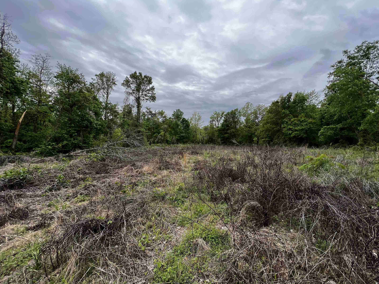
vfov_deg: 85.6
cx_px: 201
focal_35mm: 14
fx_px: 153
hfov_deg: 101.9
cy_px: 150
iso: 32
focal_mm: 1.57
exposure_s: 1/564
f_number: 1.8
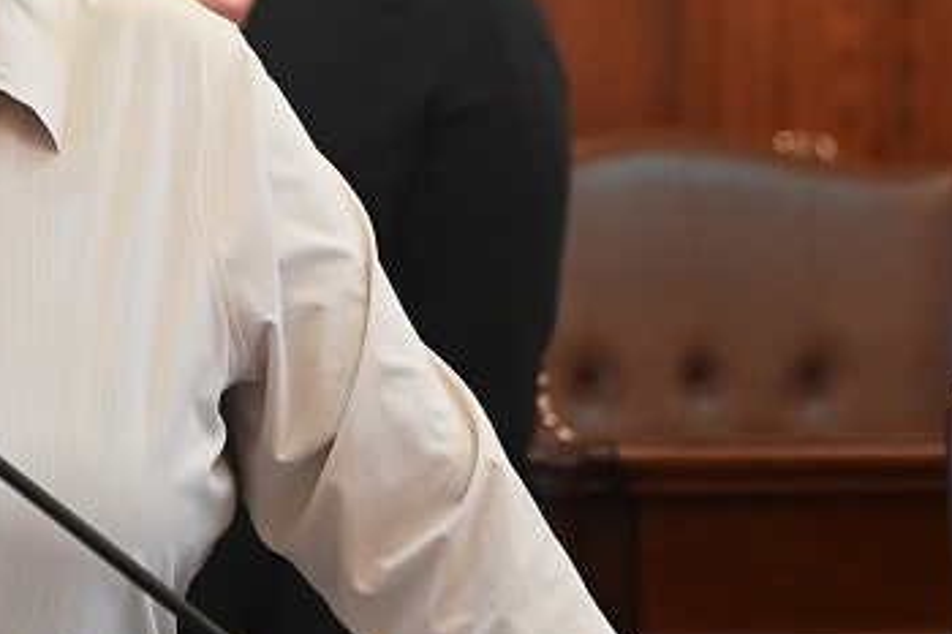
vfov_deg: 5.7
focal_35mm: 240
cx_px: 381
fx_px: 6343
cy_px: -68
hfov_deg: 8.6
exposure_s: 1/200
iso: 3200
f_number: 2.8
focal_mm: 70
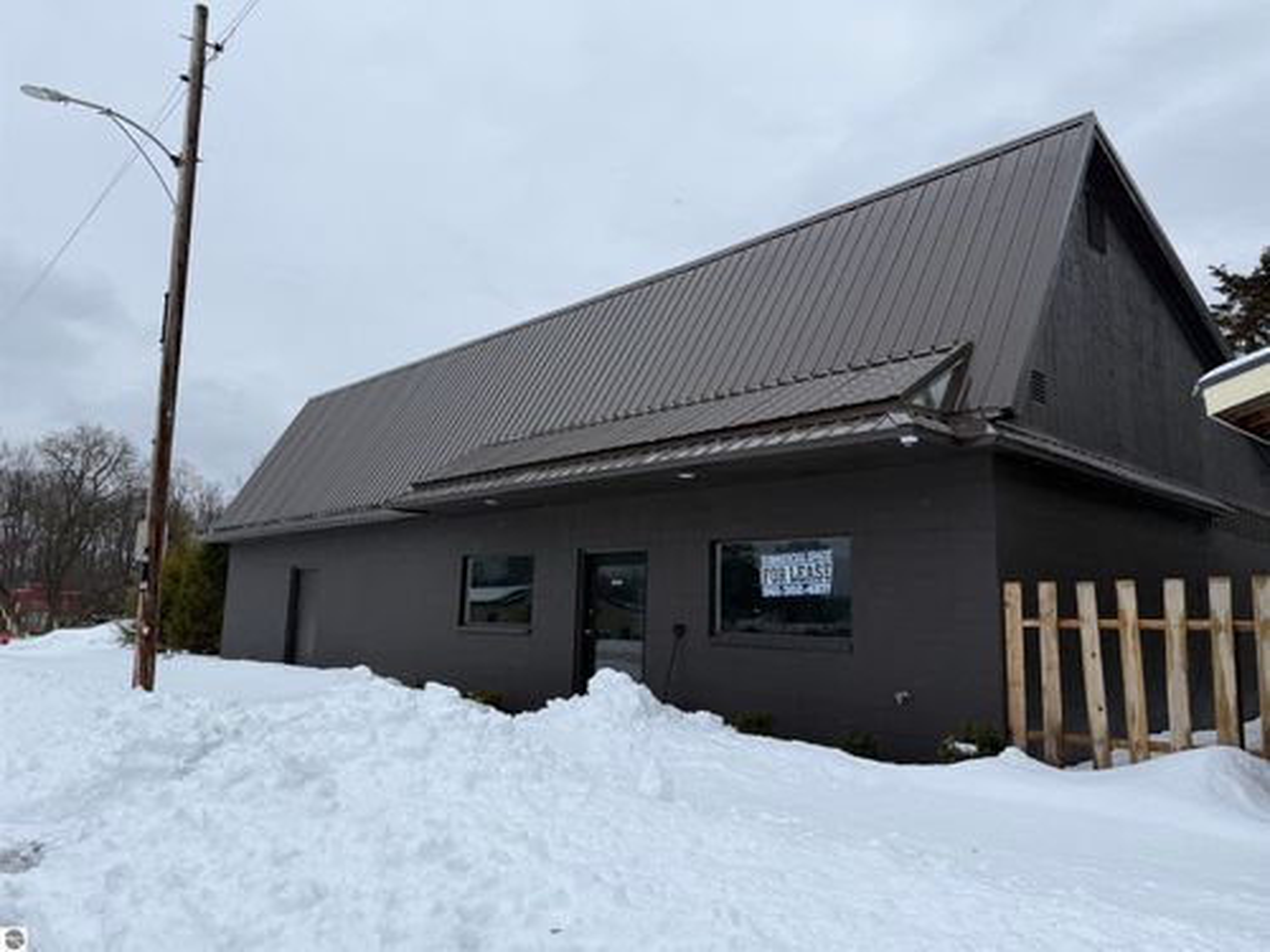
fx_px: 881
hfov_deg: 71.6
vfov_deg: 56.8
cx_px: 635
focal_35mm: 24
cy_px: 476
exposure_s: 1/1156
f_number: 1.78
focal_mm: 6.76
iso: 80
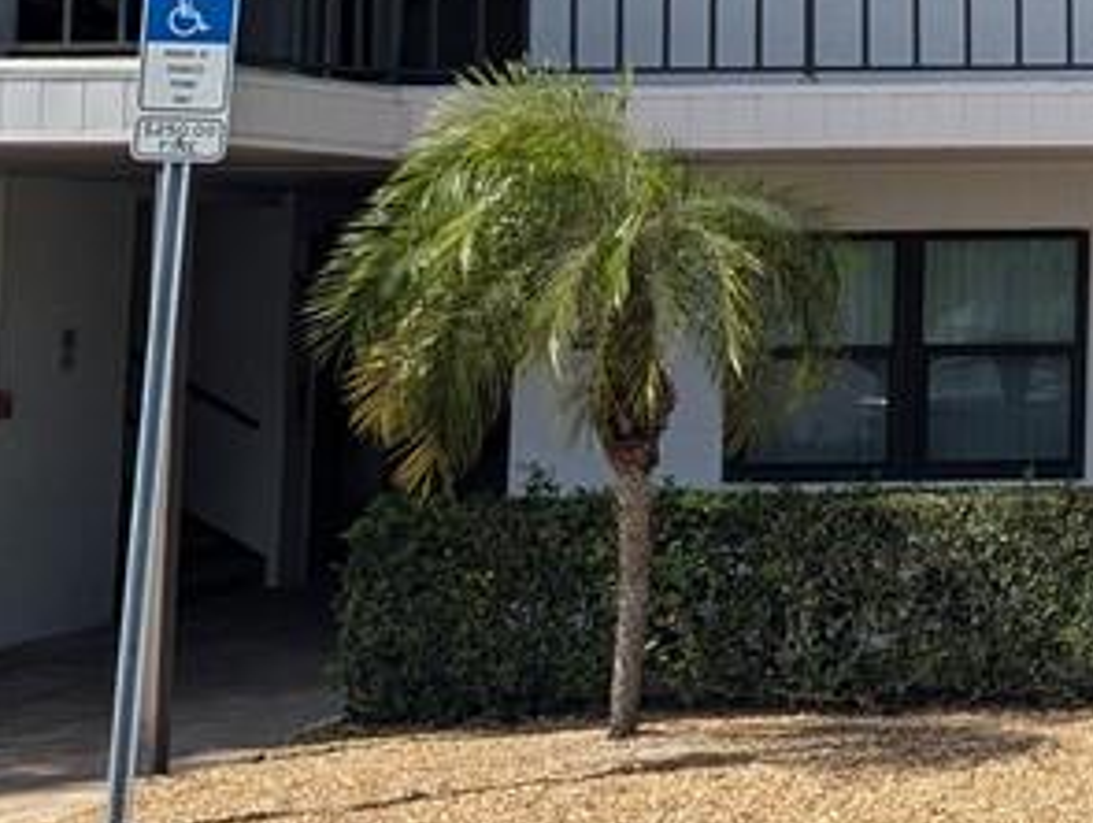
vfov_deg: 17.5
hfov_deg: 20.5
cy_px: 33
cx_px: 1588
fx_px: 2624
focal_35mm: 83
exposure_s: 1/2217
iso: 46
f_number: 1.85
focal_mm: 6.81
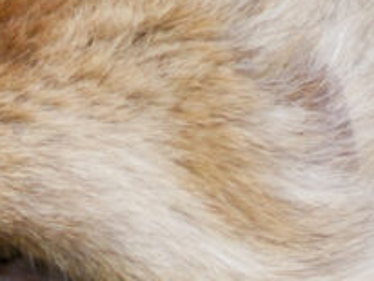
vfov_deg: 0.7
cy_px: 383
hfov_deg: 0.9
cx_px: -147
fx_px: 24176
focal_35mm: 2235
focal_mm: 300
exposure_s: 1/640
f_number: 5.6
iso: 2000
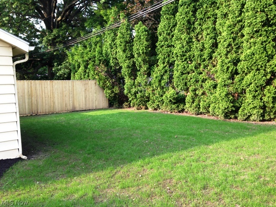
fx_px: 263
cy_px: 104
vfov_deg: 42.9
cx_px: 138
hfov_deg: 55.4
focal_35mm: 33
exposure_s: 1/120
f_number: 2.4
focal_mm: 4.12
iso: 50
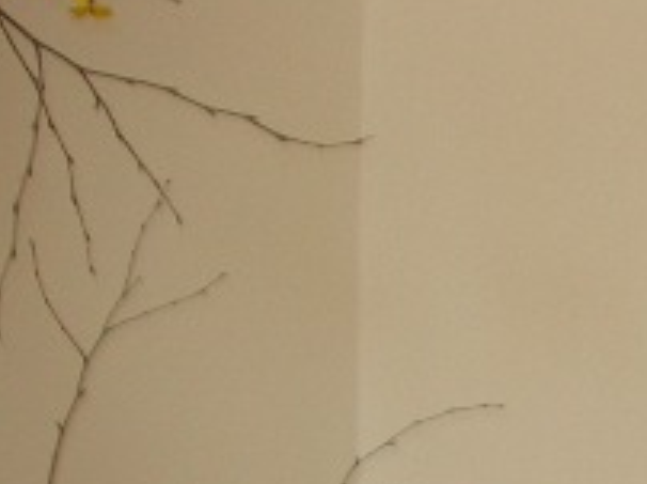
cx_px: 1344
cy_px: 1058
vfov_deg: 8.1
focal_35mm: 171
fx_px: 3192
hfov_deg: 10.5
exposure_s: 1/30
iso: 64
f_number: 2.8
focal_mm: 7.8
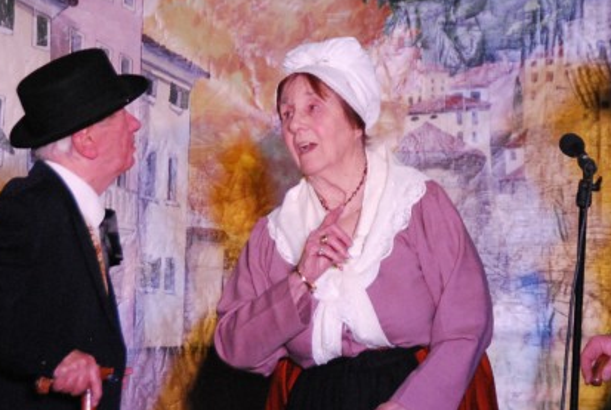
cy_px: 147
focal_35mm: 266
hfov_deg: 7.7
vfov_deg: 5.2
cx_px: 449
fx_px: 4523
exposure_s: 1/80
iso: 1600
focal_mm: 82
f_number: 5.3
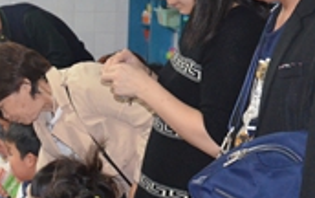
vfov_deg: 10.6
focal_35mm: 124
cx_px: -90
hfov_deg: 16.0
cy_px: 109
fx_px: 1066
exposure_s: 1/60
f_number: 4
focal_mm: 28
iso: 3200
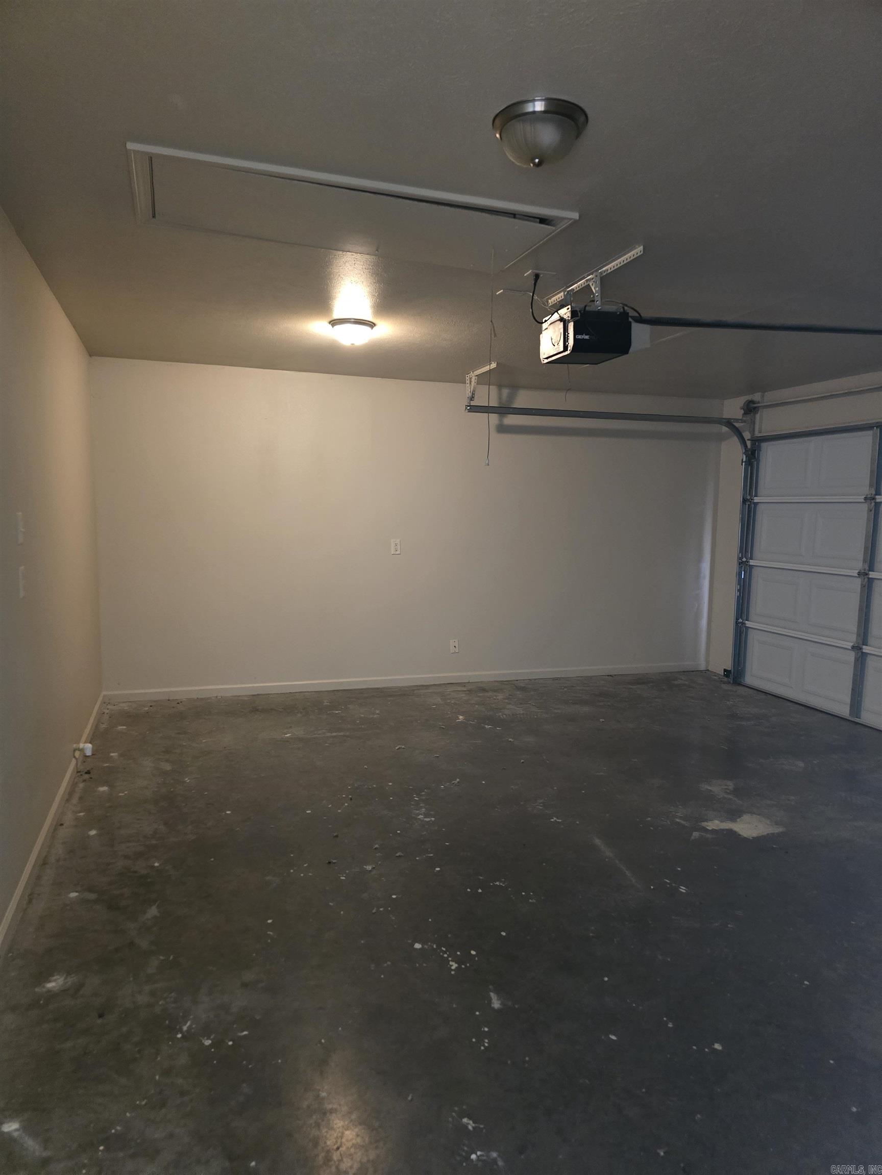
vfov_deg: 73.9
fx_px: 781
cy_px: 588
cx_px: 441
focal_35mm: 23
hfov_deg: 58.9
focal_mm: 6.3
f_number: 1.7
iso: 1000
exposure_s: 1/60
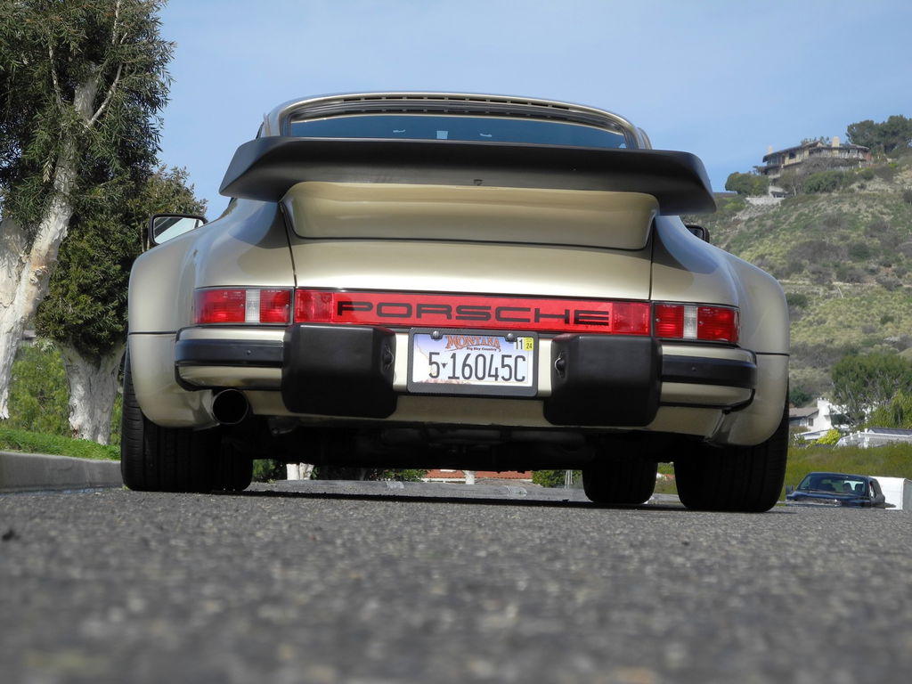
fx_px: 2766
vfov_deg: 14.1
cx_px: 456
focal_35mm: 105
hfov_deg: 18.7
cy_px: 342
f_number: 4.5
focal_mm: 22.5
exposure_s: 1/996
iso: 100
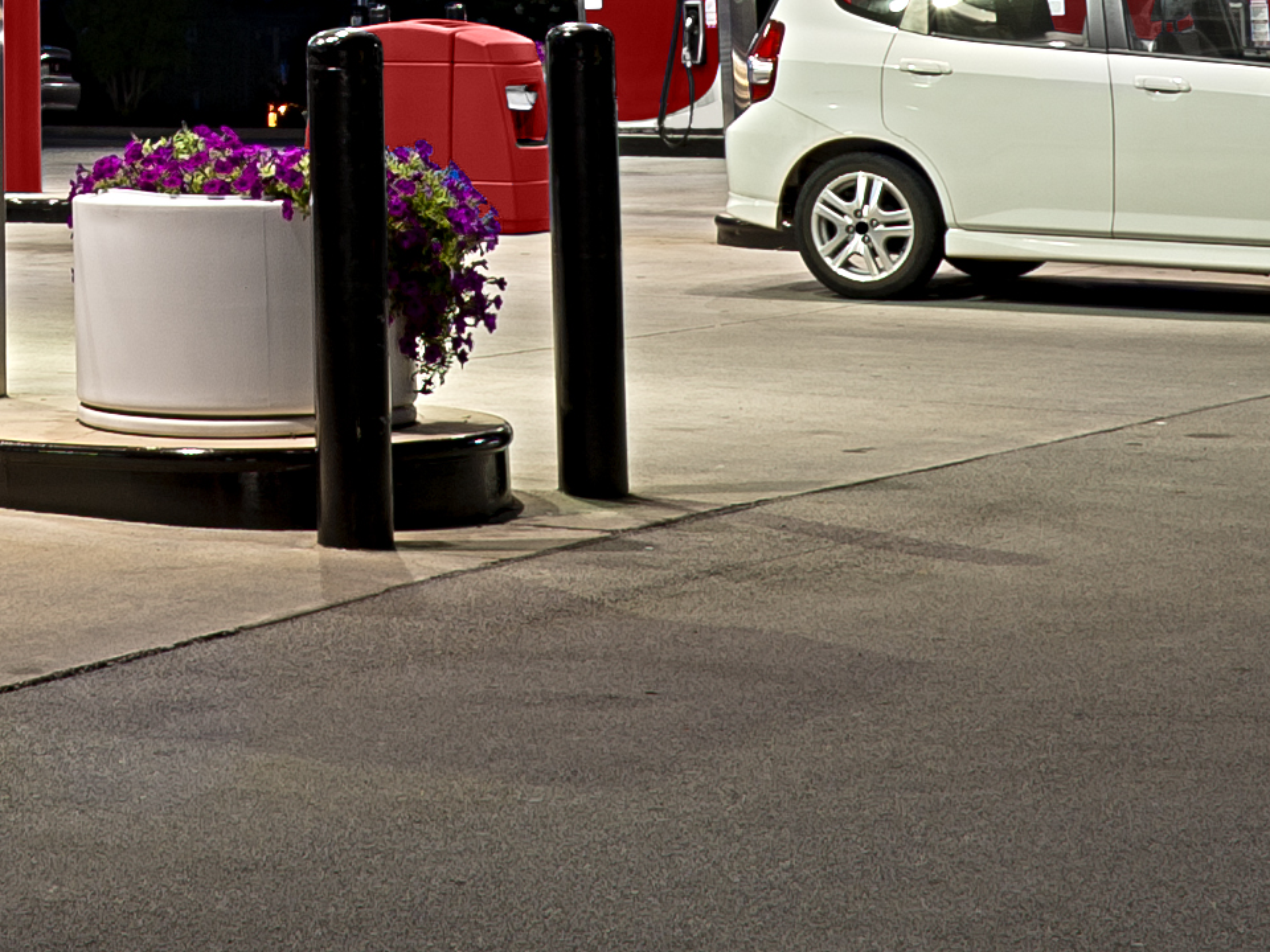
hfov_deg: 15.9
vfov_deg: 11.5
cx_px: -288
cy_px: -761
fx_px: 4366
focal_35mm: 119
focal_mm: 28
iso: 200
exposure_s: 1
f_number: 11
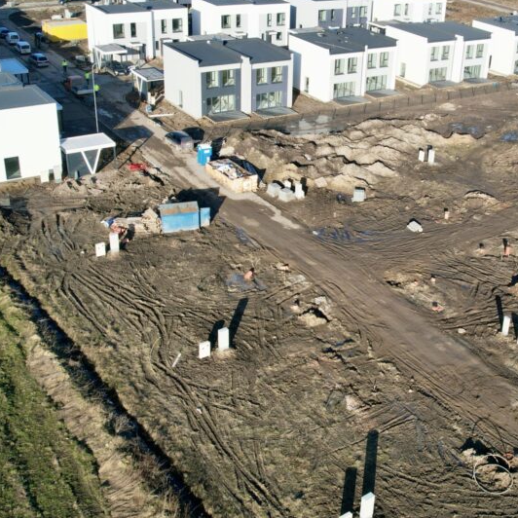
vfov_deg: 45.8
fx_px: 609
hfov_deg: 45.8
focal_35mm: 36
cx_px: 306
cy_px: 213
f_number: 2.8
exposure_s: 1/1500
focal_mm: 8.38
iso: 200
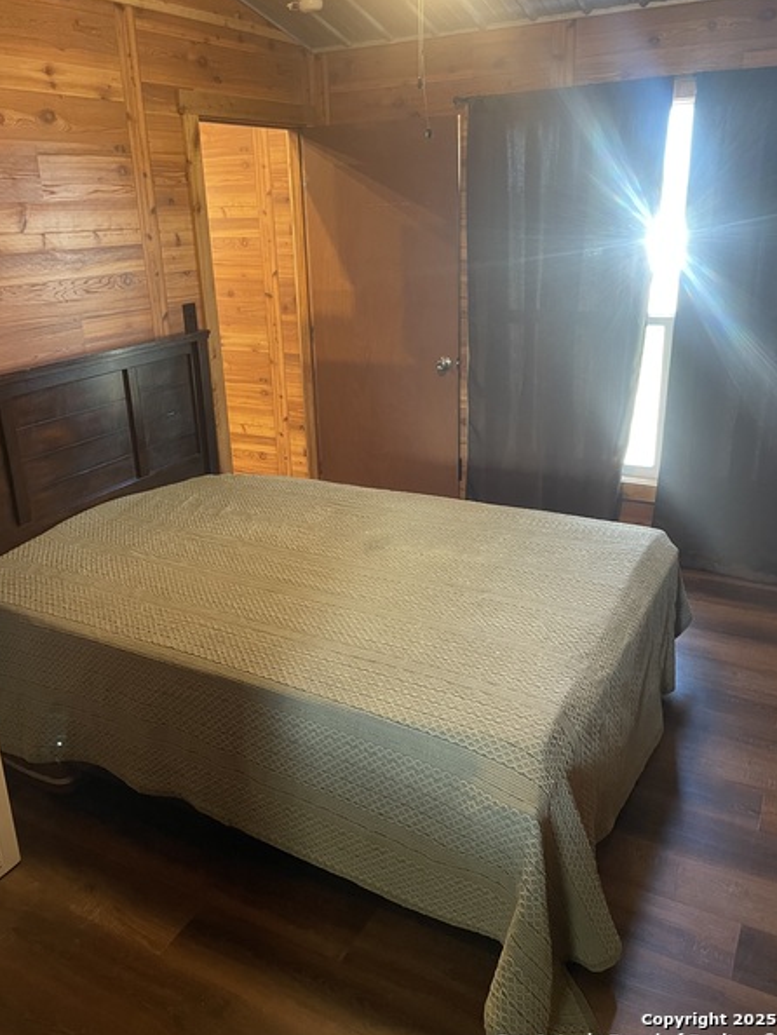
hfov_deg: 49.7
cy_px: 493
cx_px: 362
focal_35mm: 28
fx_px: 837
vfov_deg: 63.4
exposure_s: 1/40
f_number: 1.6
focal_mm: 4.2
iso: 320
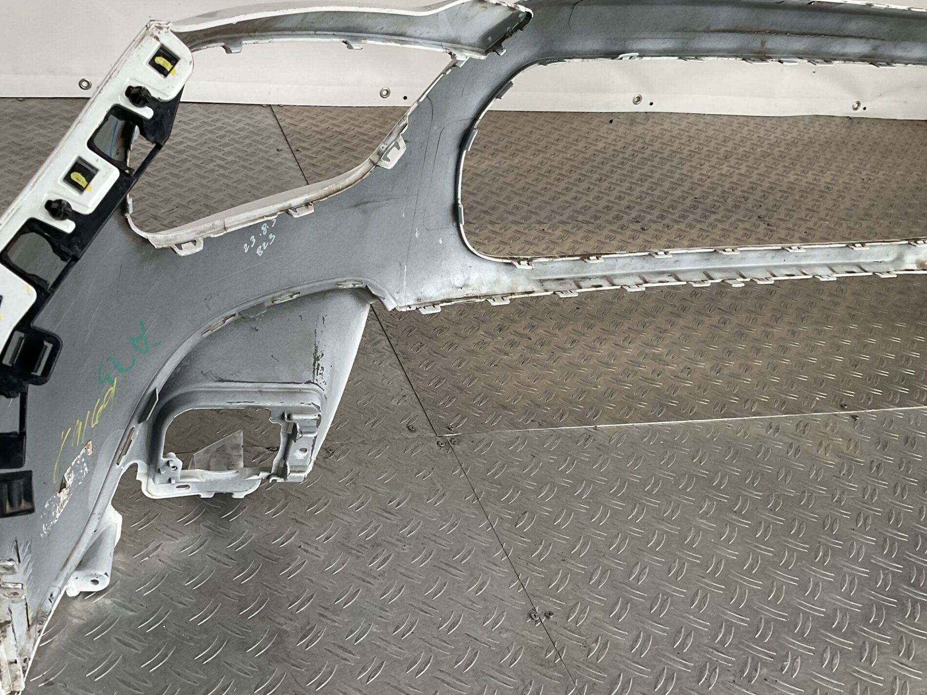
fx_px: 1044
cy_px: 354
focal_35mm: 39
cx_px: 406
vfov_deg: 36.8
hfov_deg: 47.8
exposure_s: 1/120
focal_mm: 3
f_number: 1.8
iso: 40
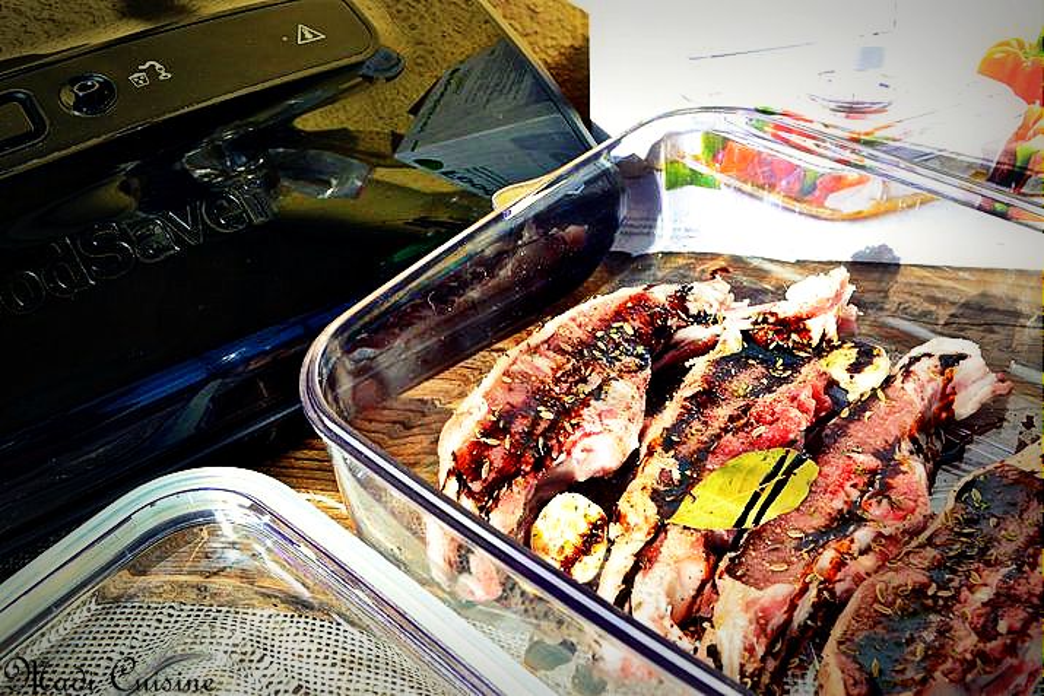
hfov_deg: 53.1
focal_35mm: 36
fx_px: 1044
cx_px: 522
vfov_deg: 36.9
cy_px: 348
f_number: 10
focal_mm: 24
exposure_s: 1/200
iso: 400
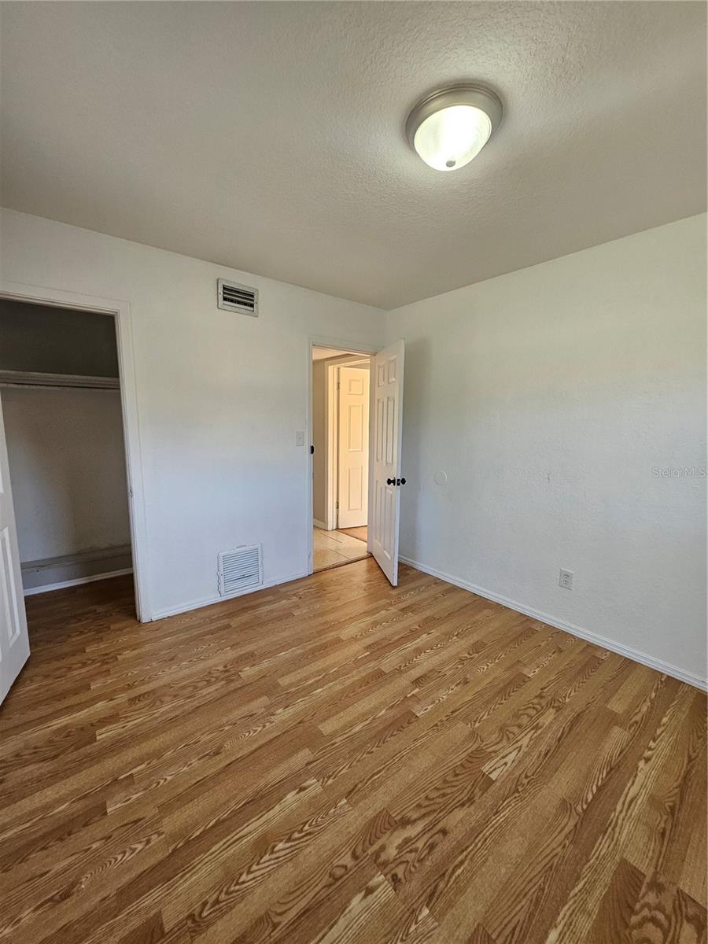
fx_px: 355
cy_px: 472
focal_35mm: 13
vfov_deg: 106.2
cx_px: 354
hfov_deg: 89.9
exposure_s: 1/60
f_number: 2.2
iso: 80
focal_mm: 1.74
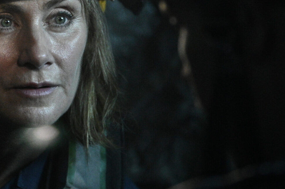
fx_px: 1907
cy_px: 34
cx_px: 53
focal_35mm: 241
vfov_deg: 5.7
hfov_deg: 8.5
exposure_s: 1/125
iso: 5000
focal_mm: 92
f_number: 2.8
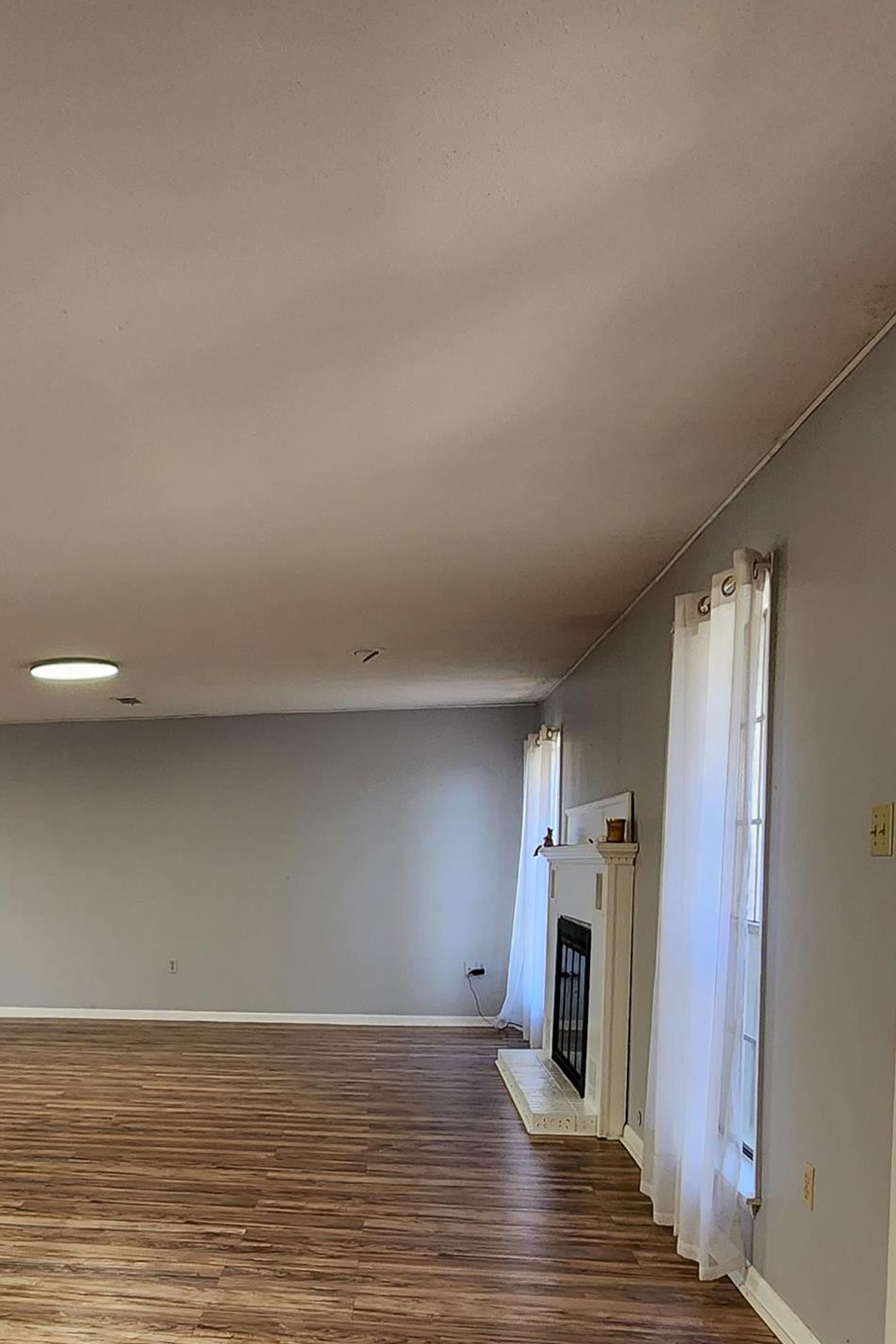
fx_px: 1082
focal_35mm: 29
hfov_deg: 42.7
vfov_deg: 60.9
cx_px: 166
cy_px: 971
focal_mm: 2.2
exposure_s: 1/60
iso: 250
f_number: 2.2
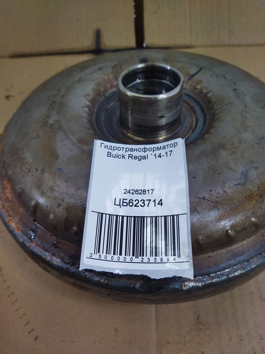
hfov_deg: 51.4
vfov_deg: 65.3
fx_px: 276
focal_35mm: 27
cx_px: 132
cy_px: 177
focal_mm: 4.71
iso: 99
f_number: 1.79
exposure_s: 1/288
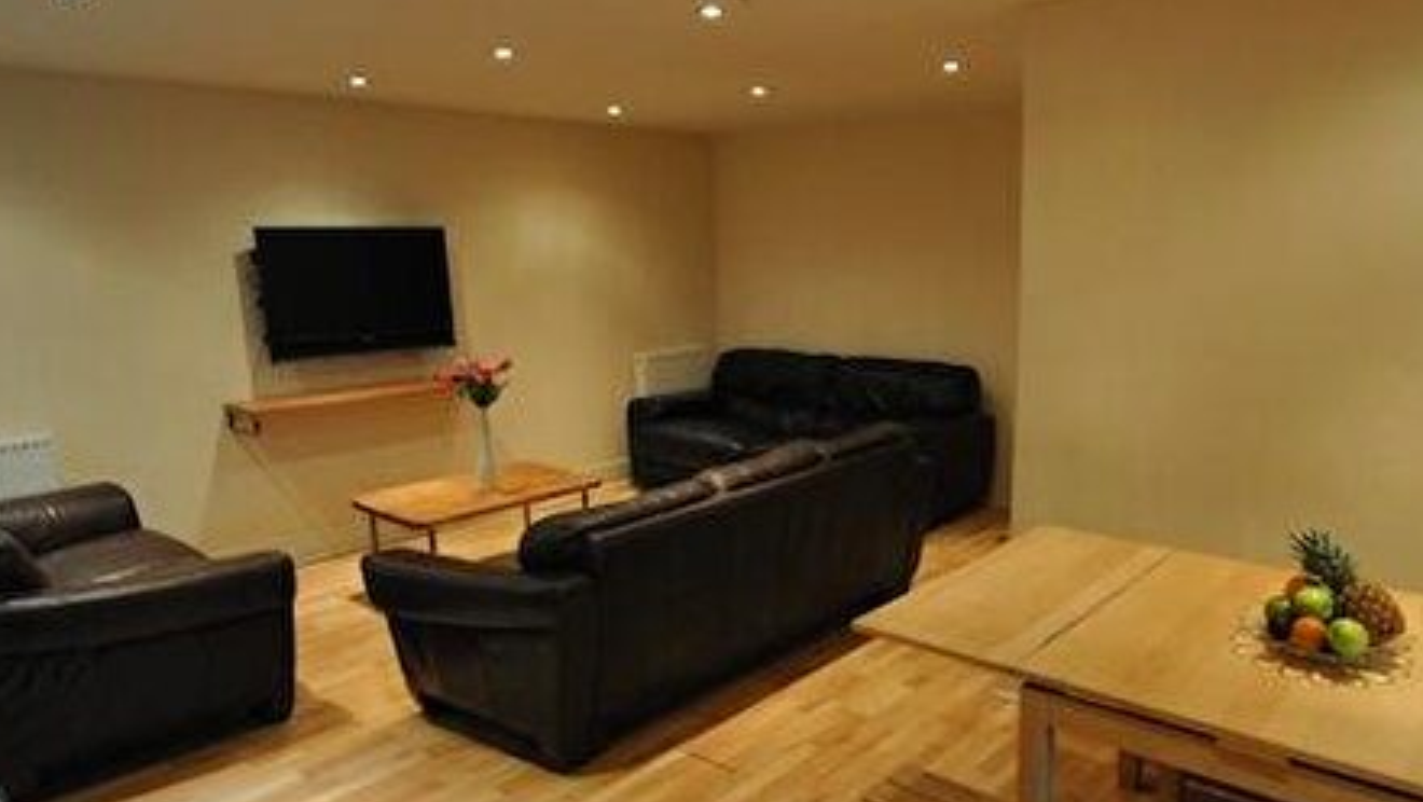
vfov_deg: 46.0
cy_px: 430
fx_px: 944
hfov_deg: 73.4
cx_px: 834
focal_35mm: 25
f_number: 3.5
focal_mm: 10
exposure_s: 1/30
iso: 400
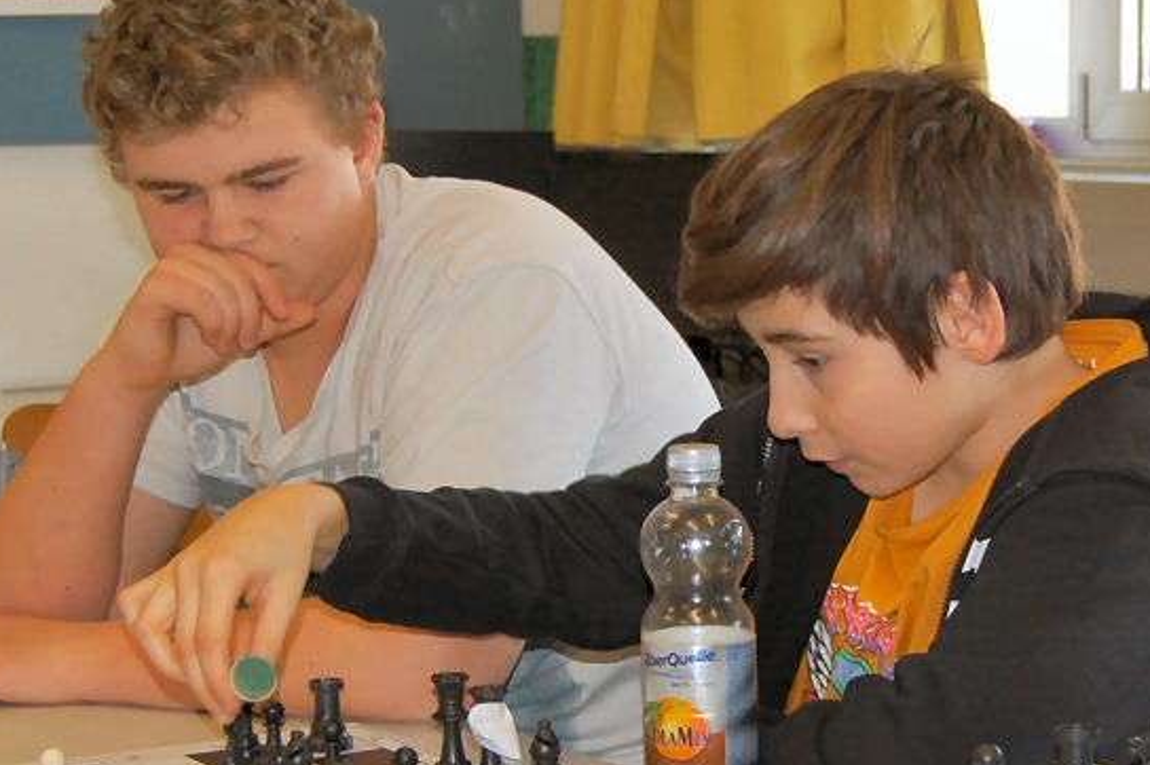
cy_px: 413
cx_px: 615
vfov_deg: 31.1
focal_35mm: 43
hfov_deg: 45.4
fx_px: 1373
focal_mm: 26
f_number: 4
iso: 400
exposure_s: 1/60
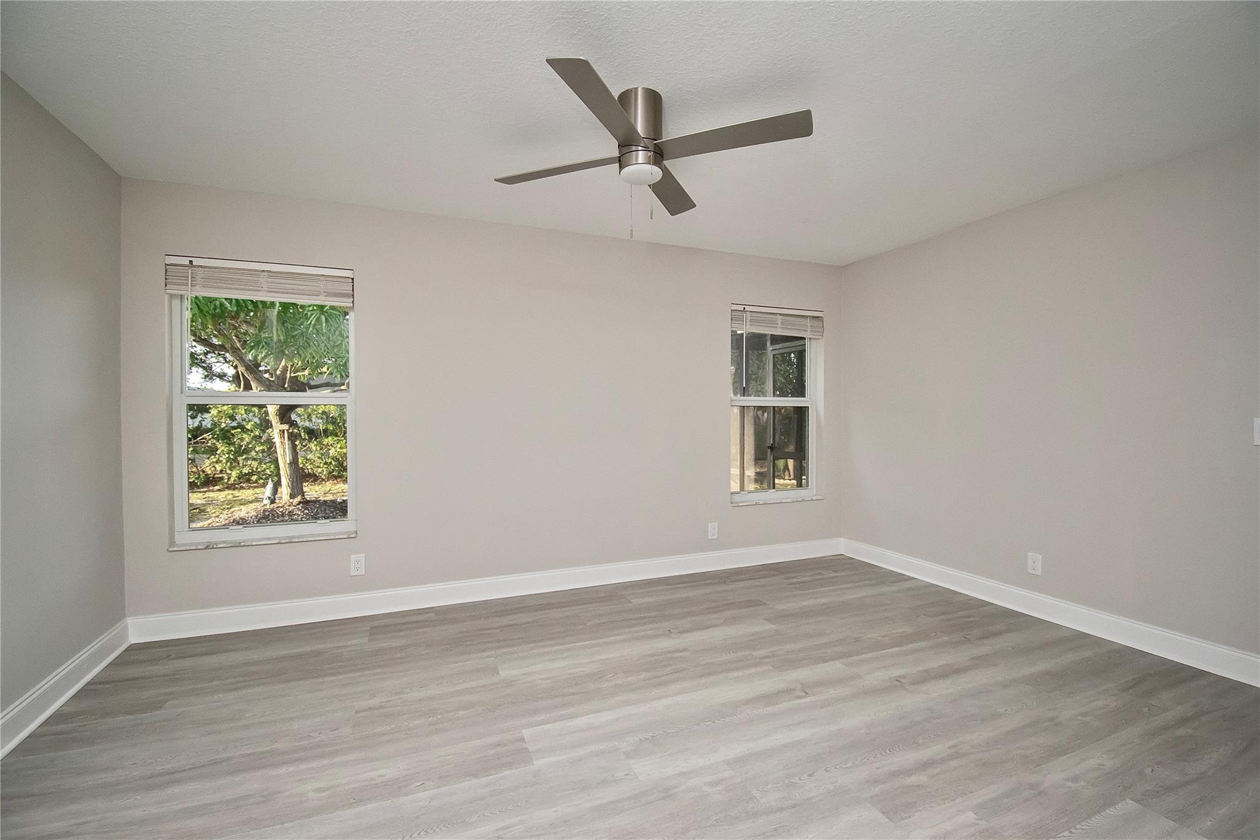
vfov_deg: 77.3
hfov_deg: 100.4
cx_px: 630
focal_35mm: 15
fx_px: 525
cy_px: 420
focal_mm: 10
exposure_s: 1/200
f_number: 4.5
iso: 1400
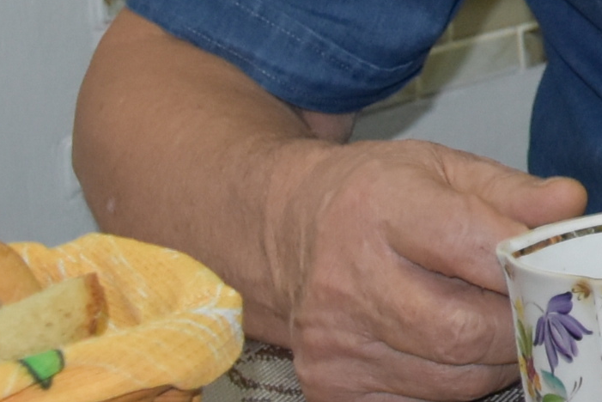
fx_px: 3700
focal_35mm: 221
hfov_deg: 8.3
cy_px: -442
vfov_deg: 6.0
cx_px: 1579
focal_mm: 23
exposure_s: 1/80
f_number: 4.5
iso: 800
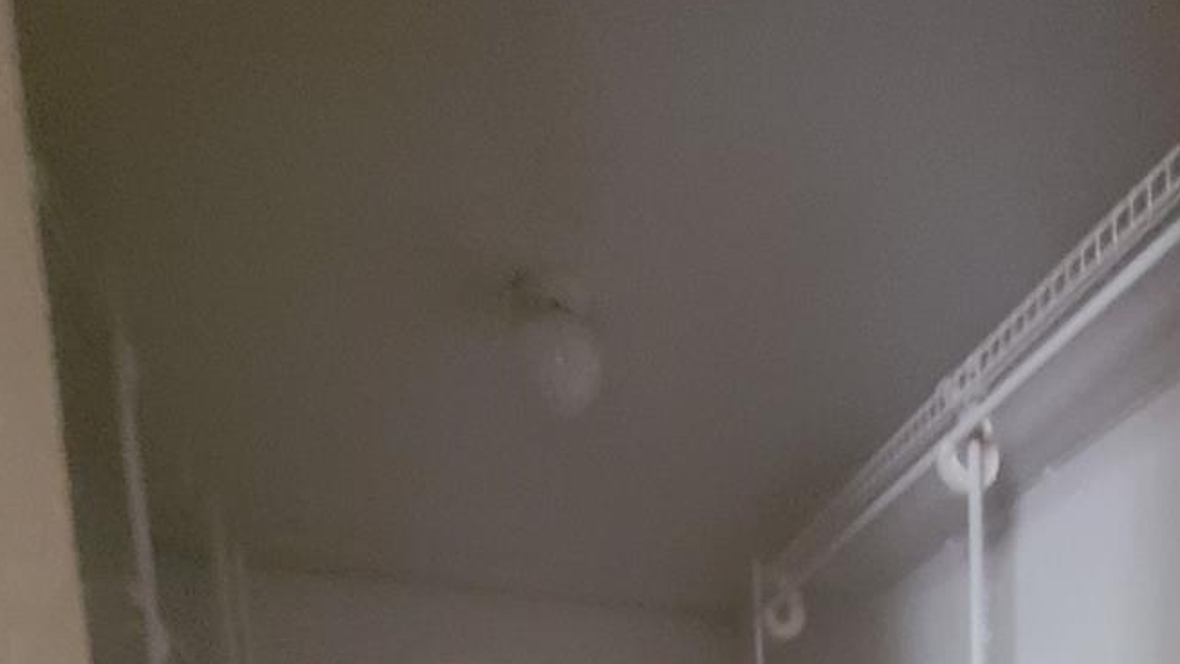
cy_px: 1057
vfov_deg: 26.6
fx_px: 814
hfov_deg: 70.3
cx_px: 761
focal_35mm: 26
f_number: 2.2
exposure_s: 1/7
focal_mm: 1.8
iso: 1600
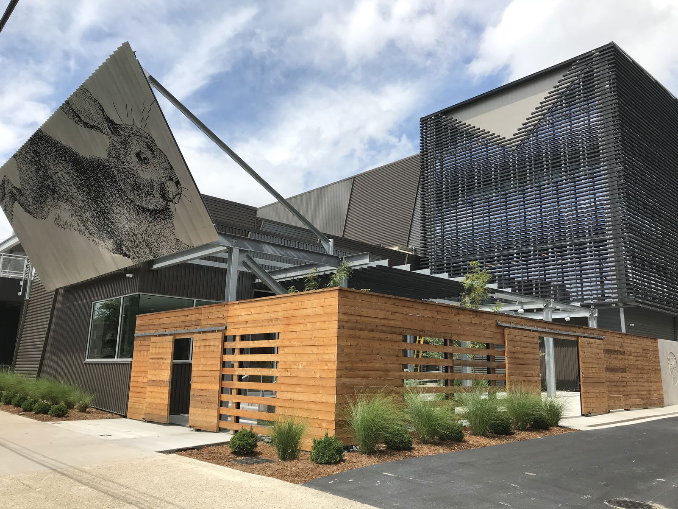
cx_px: 339
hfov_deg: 63.4
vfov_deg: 49.7
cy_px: 254
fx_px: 548
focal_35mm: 28
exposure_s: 1/2283
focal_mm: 3.99
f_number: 1.8
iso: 20
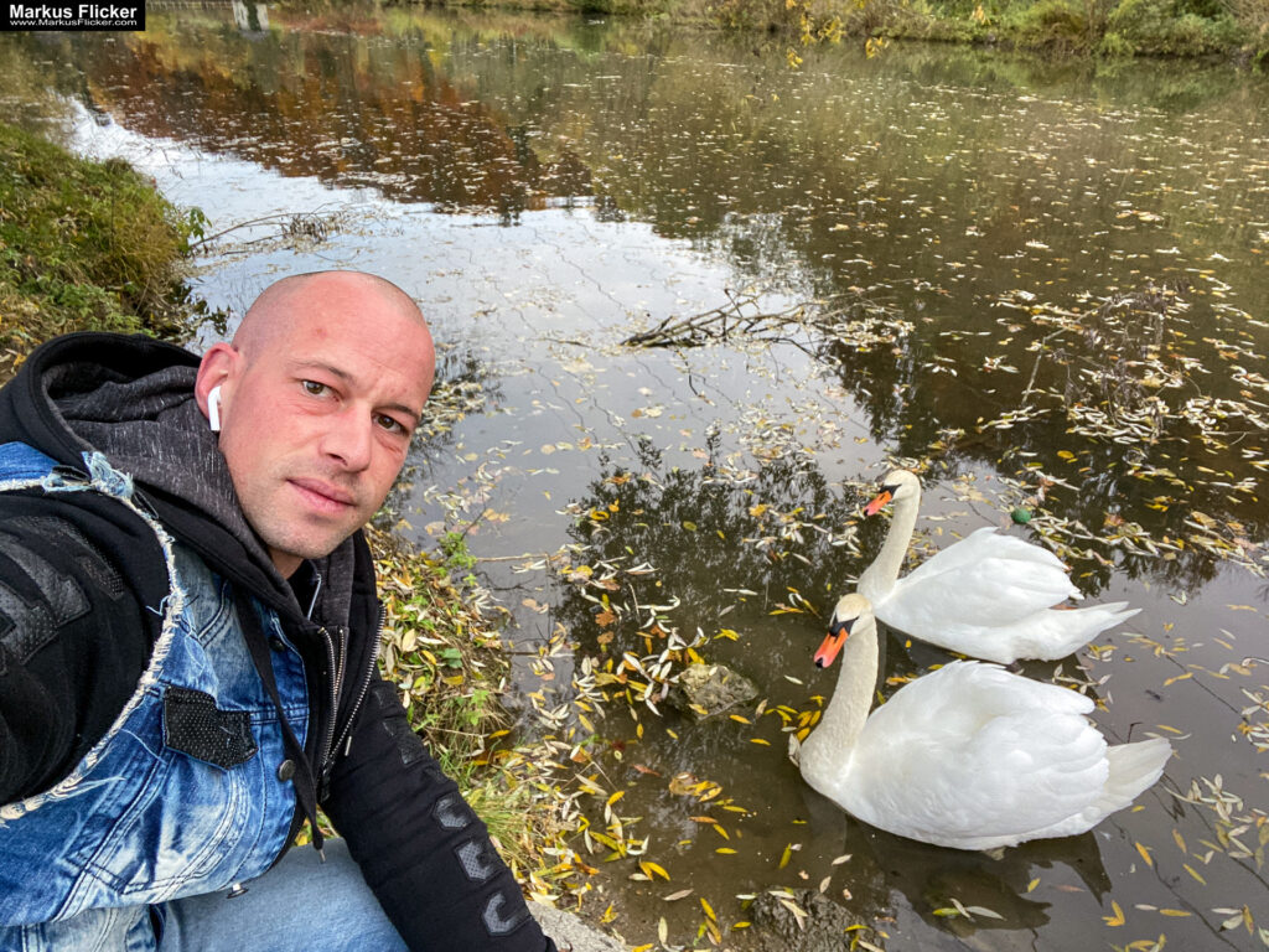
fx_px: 843
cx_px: 634
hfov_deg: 73.9
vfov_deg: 58.9
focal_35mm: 23
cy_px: 476
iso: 100
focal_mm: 2.71
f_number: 2.2
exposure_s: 1/60
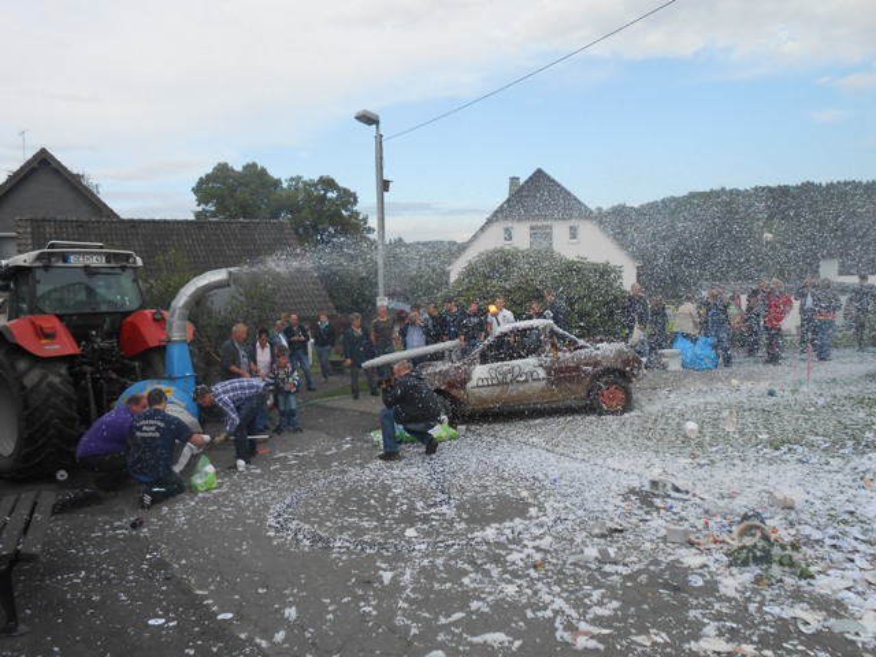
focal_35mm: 26
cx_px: 438
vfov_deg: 53.1
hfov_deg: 67.3
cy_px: 328
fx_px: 658
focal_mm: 4.6
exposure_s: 1/500
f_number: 3.5
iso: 80
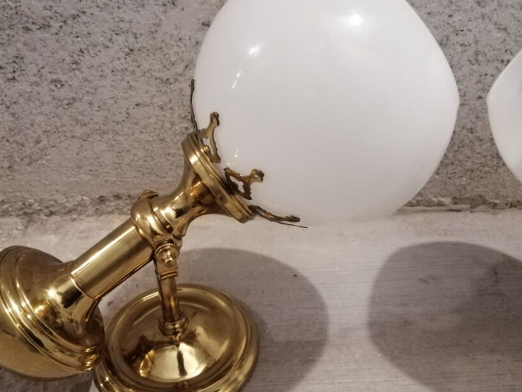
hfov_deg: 53.9
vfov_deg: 41.8
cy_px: 190
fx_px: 513
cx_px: 245
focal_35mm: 34
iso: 800
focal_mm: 3.95
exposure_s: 1/16.7
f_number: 1.8
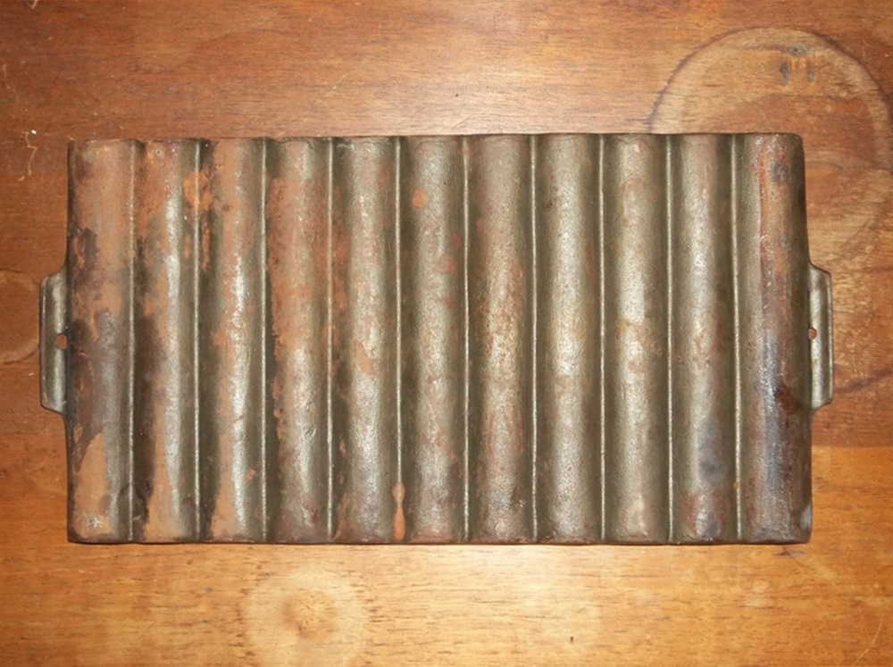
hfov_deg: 43.0
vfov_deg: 32.8
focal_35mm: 44
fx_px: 1133
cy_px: 334
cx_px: 446
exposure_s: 1/50
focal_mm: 7.8
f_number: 4.5
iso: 320
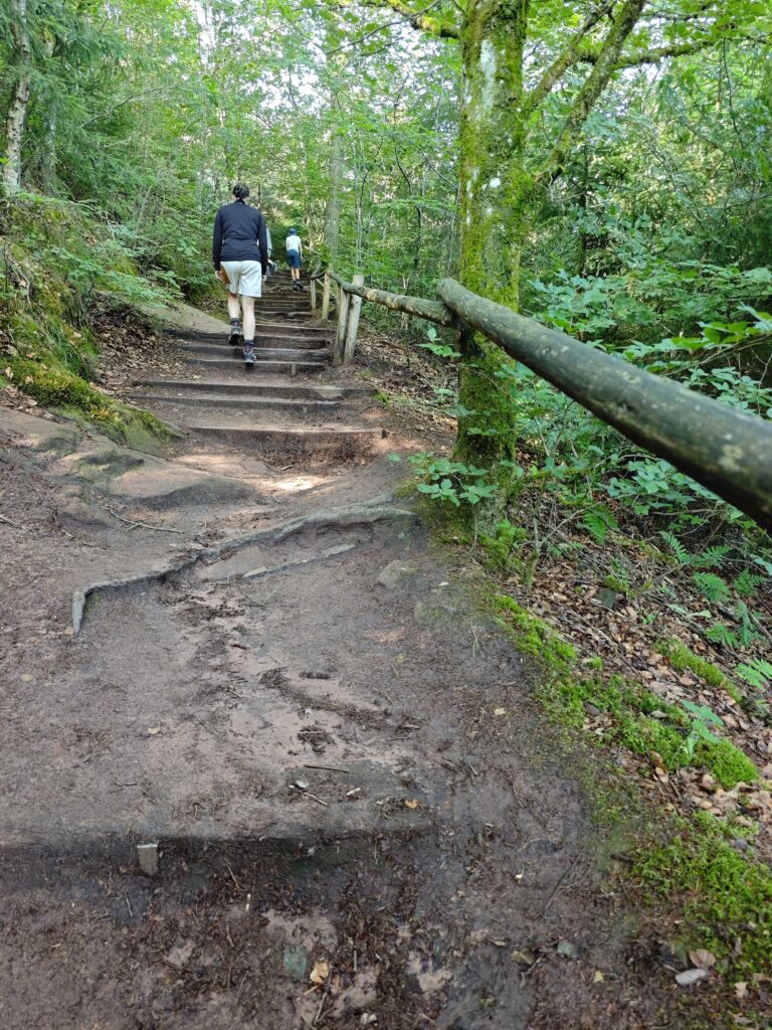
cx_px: 386
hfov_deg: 58.9
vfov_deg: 73.9
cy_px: 515
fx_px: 684
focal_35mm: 23
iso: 1600
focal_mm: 8.72
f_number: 1.63
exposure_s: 1/301
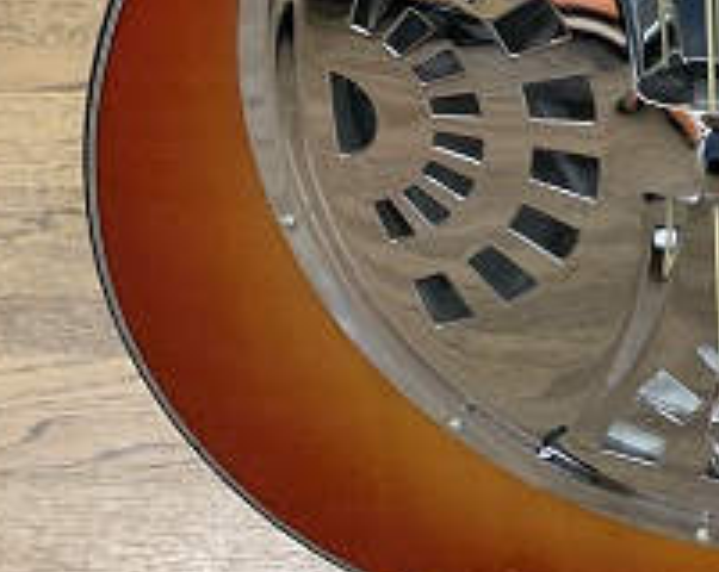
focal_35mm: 81
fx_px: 1720
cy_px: -318
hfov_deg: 22.0
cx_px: 837
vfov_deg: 16.9
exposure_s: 1/48
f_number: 1.8
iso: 400
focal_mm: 4.25
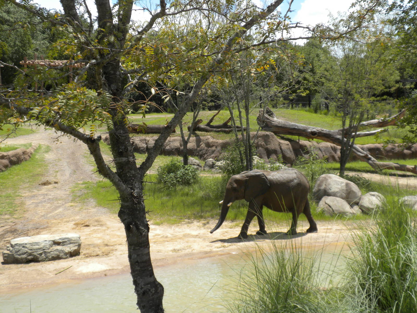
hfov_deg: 36.8
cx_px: 208
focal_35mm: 52
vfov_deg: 28.0
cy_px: 156
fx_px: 626
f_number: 4.3
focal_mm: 9.1
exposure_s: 1/434
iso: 64
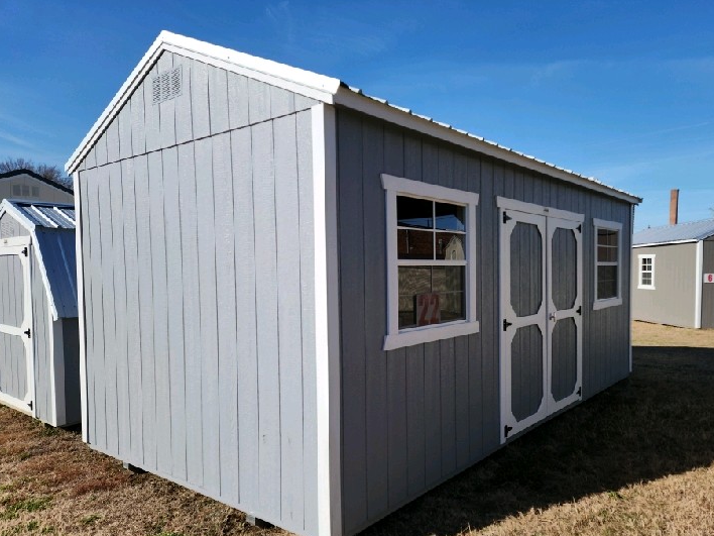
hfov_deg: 67.1
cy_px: 295
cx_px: 400
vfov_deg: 53.0
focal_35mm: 26
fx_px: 536
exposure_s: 1/2500
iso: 20
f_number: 1.8
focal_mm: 5.4
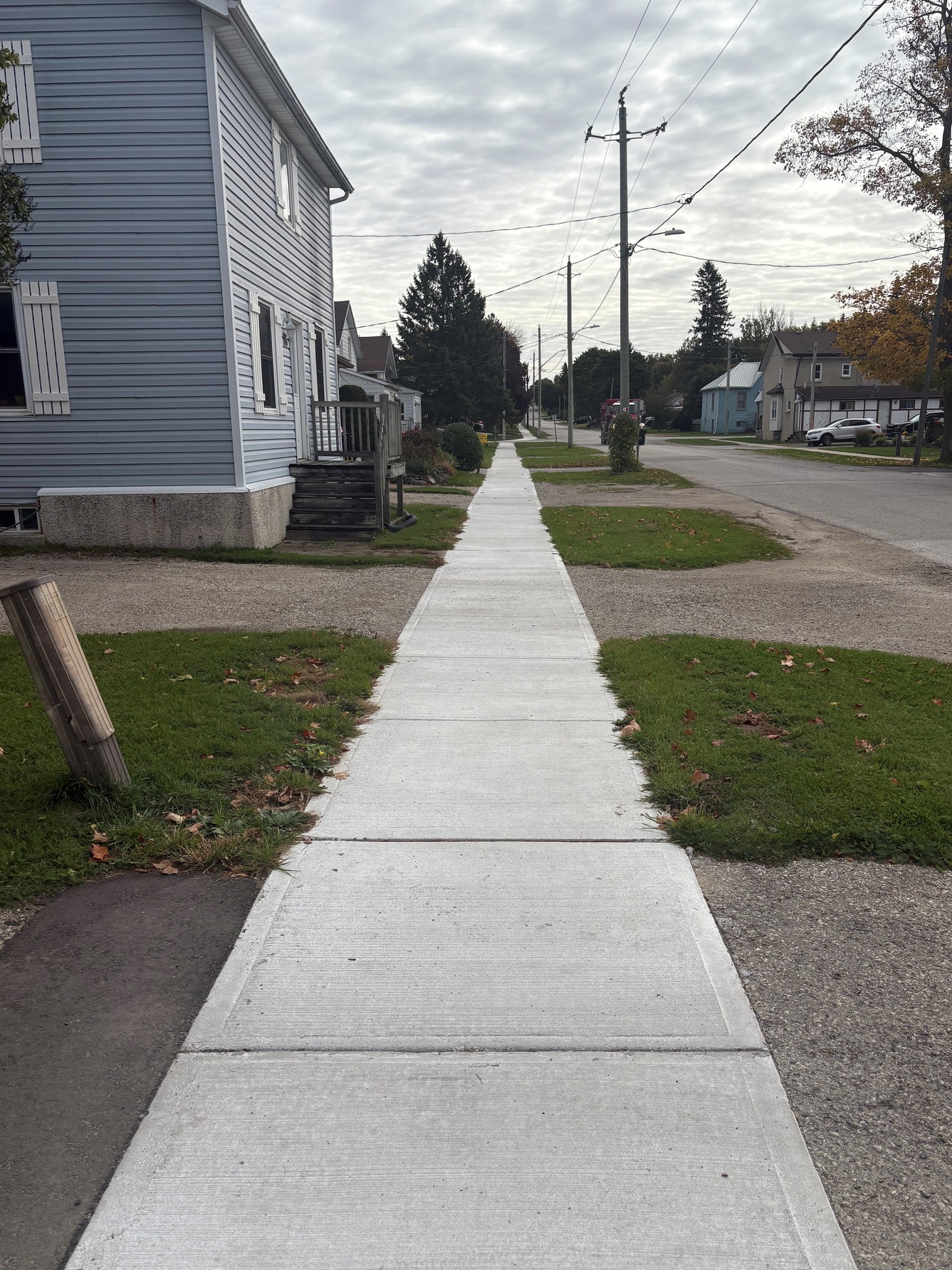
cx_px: 491
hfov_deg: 49.7
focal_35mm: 28
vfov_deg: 63.4
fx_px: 1027
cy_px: 646
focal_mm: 5.96
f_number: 1.6
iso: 50
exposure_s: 1/5814
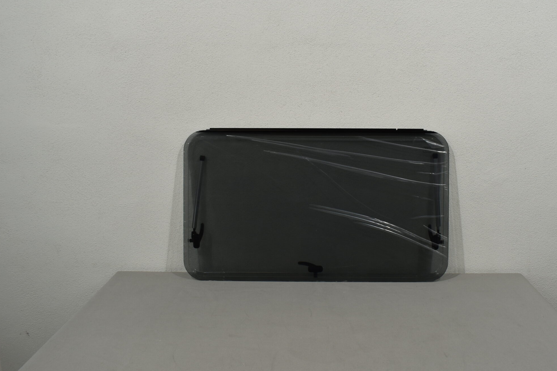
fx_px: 542
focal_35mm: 35
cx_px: 322
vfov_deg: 37.9
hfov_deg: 54.2
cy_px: 181
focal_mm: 18
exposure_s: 1/125
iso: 360
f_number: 5.6
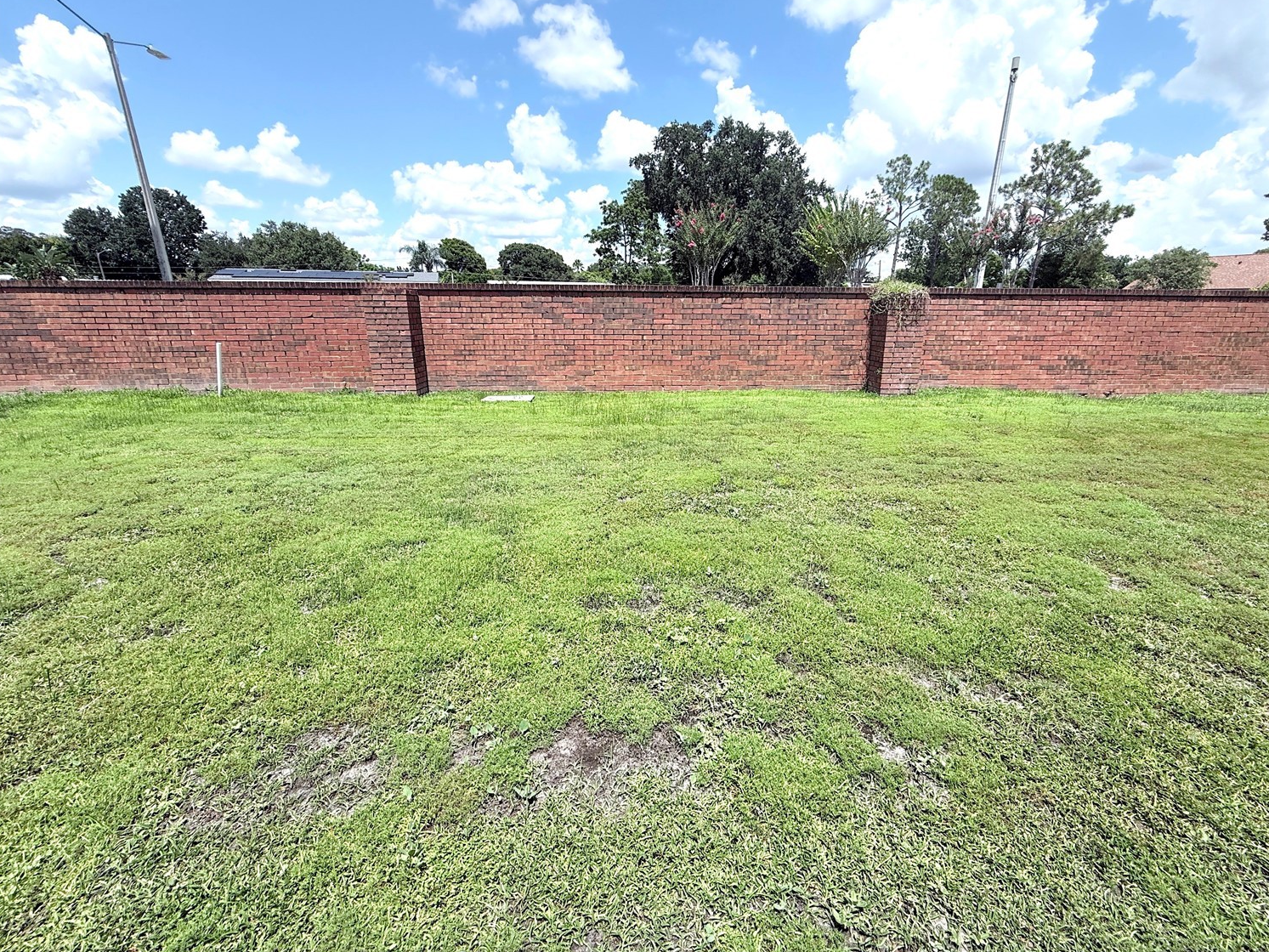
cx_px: 671
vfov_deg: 81.7
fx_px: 550
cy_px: 446
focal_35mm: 15
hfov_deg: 98.1
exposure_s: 1/1698
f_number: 2.2
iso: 50
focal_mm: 2.22
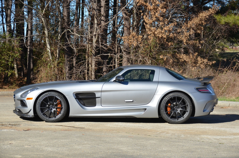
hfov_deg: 19.5
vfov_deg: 13.0
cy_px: 79
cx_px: 120
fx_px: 696
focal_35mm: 105
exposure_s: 1/1600
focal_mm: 70
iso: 400
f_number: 5.6
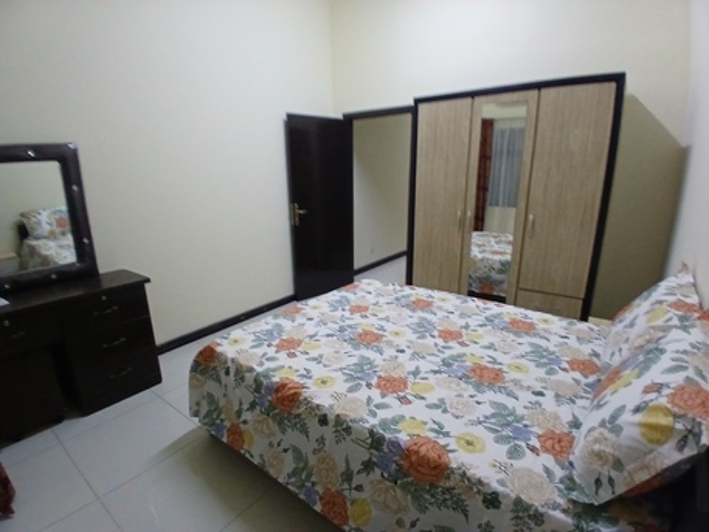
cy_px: 266
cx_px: 354
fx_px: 348
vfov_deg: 74.8
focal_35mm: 17
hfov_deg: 91.0
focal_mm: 1.4
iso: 250
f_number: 2.2
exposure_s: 1/33.3
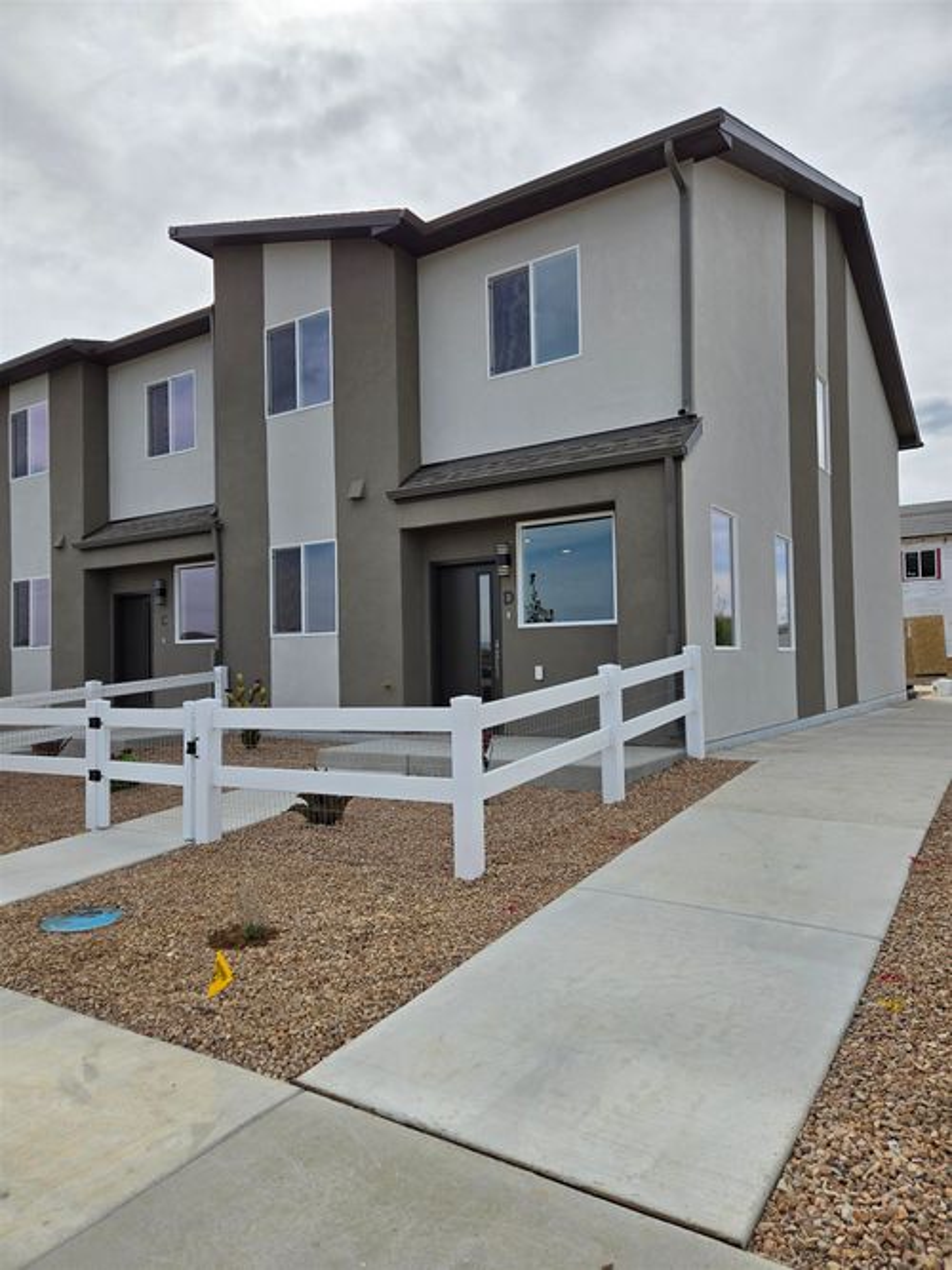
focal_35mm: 23
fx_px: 844
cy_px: 635
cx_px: 476
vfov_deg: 73.9
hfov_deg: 58.9
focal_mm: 5.4
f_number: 1.8
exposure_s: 1/3418
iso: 25
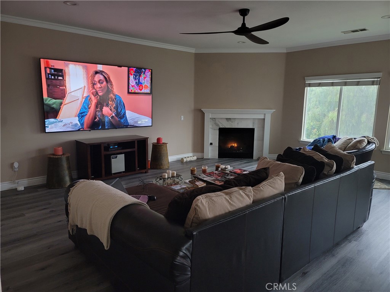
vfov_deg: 54.9
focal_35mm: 25
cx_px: 195
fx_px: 282
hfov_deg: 69.4
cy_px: 146
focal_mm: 7
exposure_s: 1/60
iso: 250
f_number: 1.8
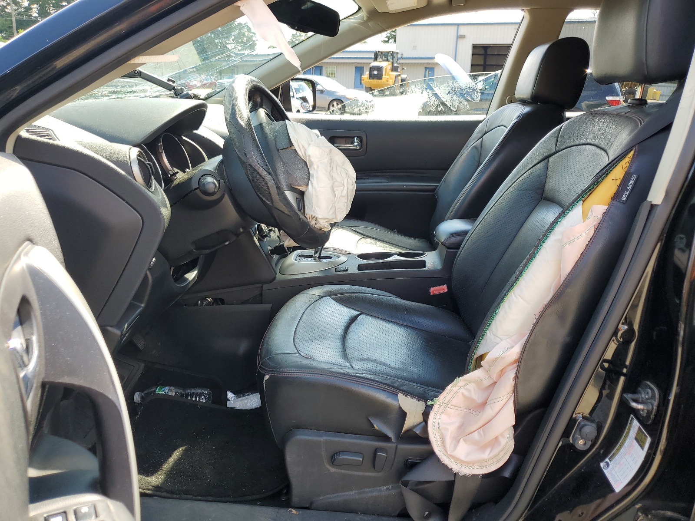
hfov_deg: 67.3
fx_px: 522
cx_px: 348
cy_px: 260
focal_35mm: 26
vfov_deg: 53.1
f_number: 1.5
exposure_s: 1/333
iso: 50
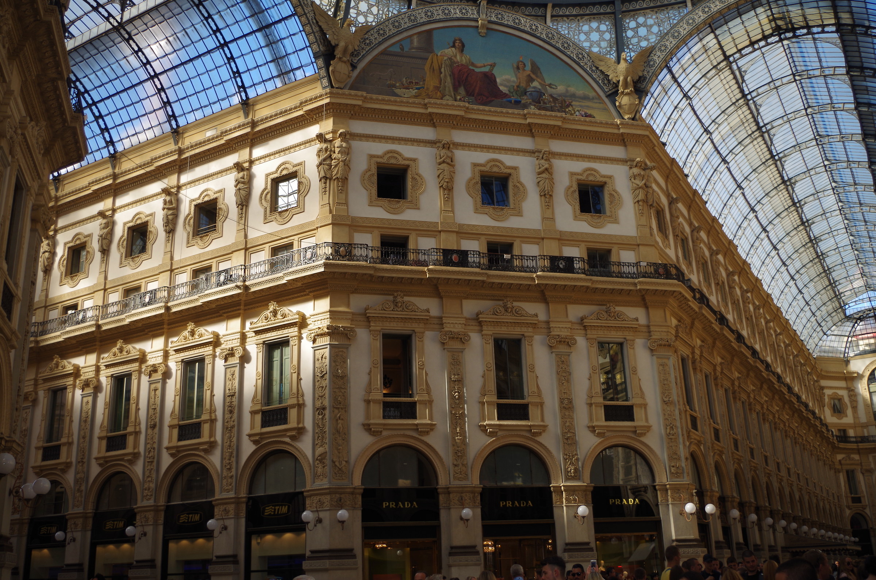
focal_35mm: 34
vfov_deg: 38.7
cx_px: 438
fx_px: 826
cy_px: 290
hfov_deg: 55.9
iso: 160
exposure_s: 1/160
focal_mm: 23.13
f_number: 4
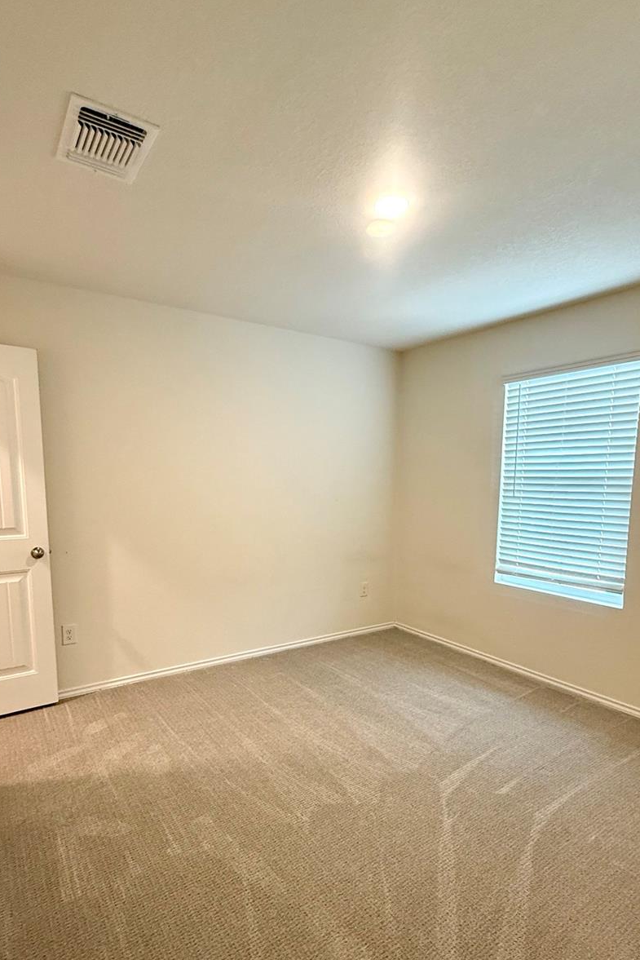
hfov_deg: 64.6
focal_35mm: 19
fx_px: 506
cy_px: 544
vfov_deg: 86.4
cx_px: 314
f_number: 2.2
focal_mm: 2.22
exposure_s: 1/60
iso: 250
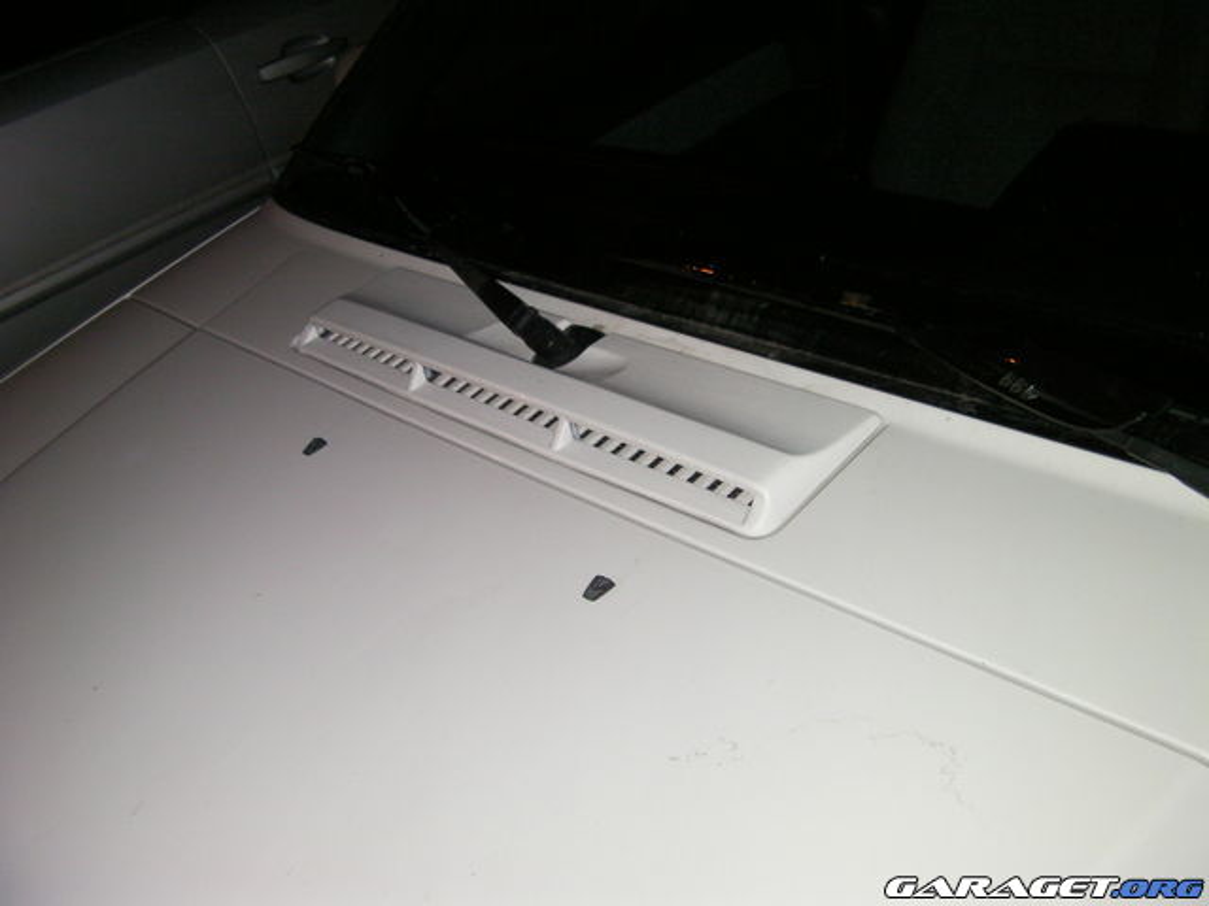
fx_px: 1327
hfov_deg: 49.0
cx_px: 604
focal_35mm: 38
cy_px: 453
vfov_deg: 37.7
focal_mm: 6.8
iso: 200
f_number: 3.5
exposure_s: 1/30
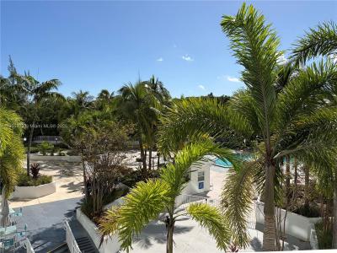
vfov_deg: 53.1
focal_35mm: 26
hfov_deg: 67.3
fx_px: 253
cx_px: 168
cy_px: 126
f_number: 1.6
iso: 64
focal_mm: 5.96
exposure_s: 1/7813
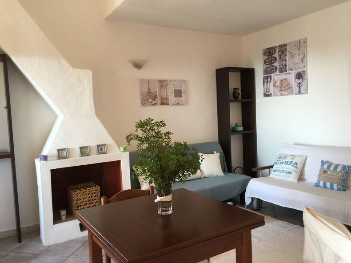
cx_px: 176
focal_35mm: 29
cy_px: 132
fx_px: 294
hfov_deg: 61.7
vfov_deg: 48.2
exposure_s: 1/33
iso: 32
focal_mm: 4.15
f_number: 2.2
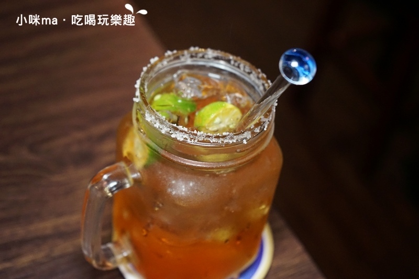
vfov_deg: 24.6
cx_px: 210
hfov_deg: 36.3
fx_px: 640
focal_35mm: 55
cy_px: 140
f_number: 5
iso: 5000
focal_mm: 55
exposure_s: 1/60
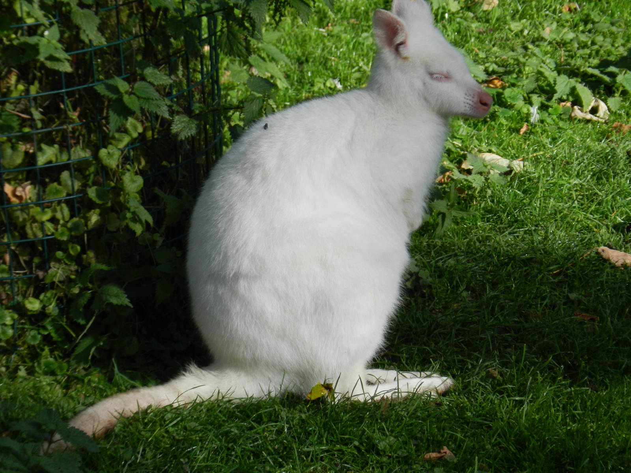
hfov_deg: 3.4
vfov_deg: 2.6
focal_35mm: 578
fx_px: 10536
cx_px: 316
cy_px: 236
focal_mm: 102.8
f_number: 5.7
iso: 160
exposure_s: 1/400
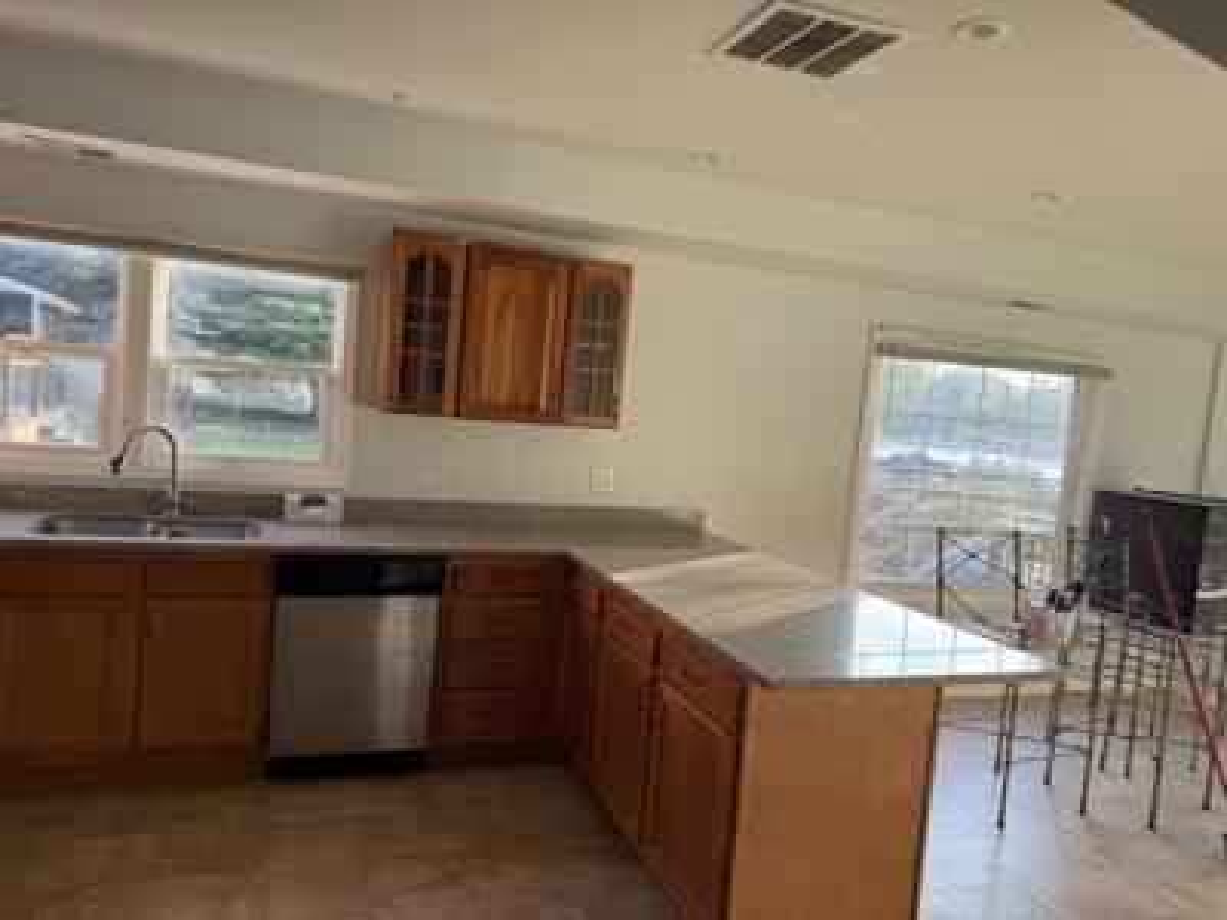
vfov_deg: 56.8
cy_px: 460
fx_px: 851
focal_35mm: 24
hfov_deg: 71.6
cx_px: 614
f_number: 1.78
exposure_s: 1/151
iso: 64
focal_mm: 6.76
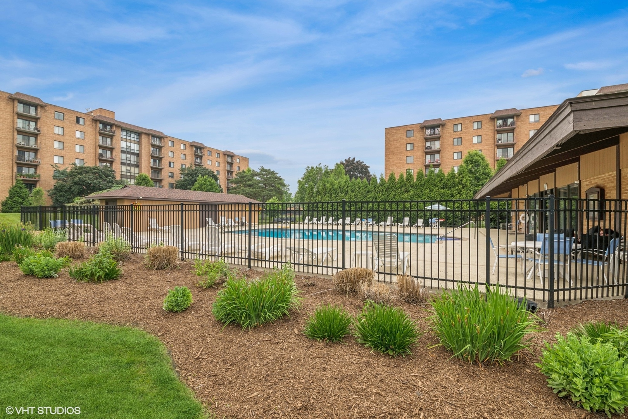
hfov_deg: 100.4
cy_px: 210
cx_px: 314
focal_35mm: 15
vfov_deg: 77.3
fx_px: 262
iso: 100
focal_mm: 15
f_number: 13
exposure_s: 1/60
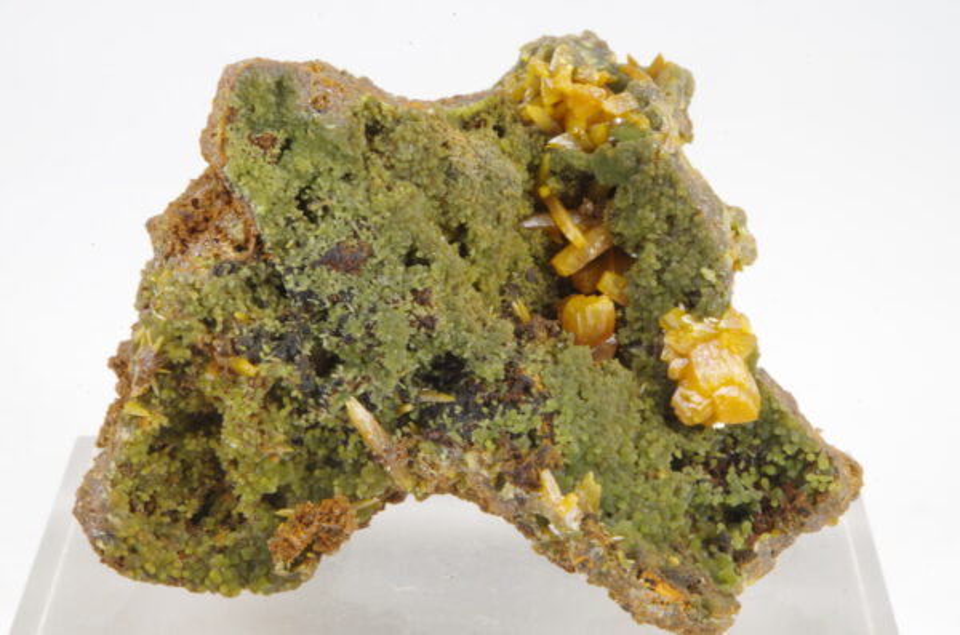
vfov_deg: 18.1
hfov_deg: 27.1
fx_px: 1995
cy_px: 318
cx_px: 480
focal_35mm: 75
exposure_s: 1.3
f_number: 6.3
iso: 100
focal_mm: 50
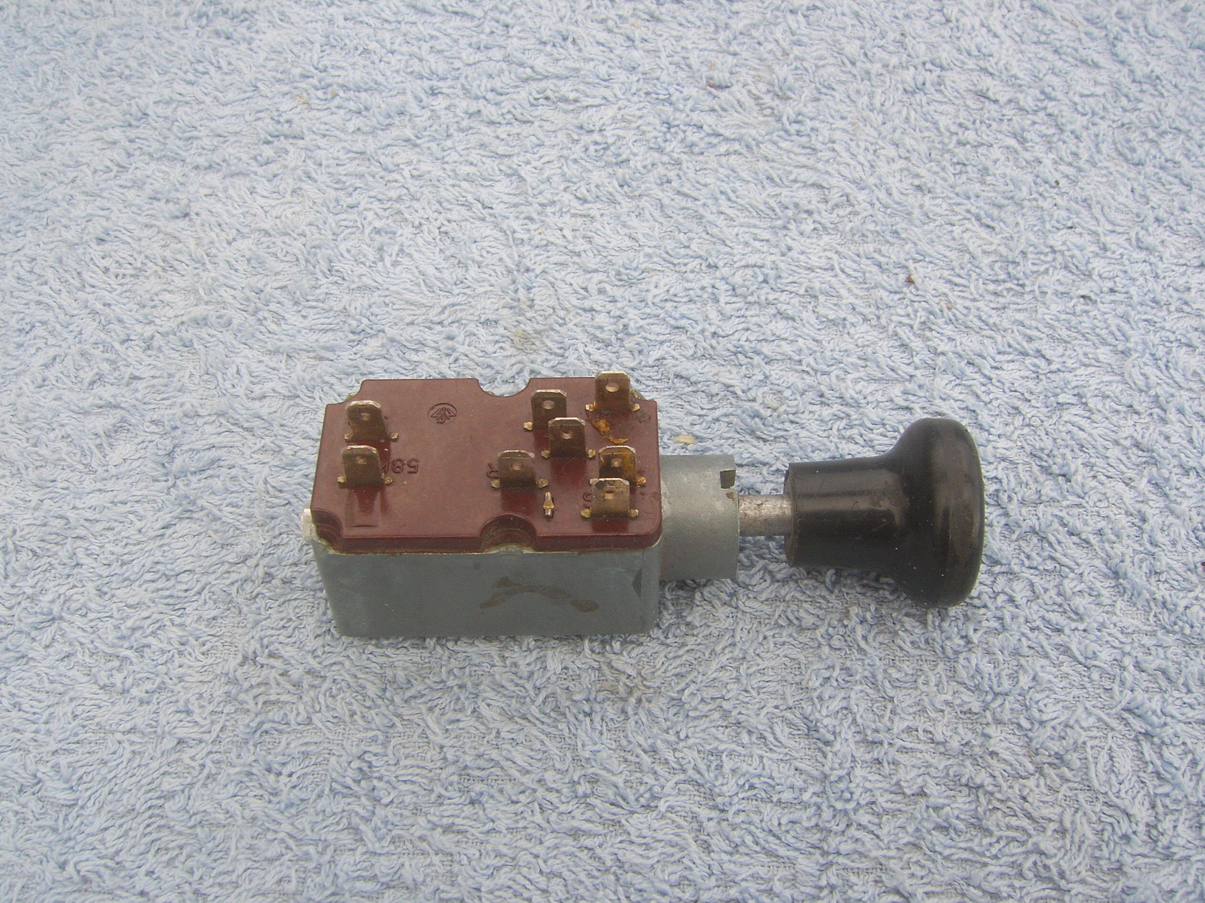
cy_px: 451
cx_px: 595
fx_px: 1357
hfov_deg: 47.9
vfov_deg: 36.8
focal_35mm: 39
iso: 50
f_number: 6.4
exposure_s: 1/100
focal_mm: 7.8
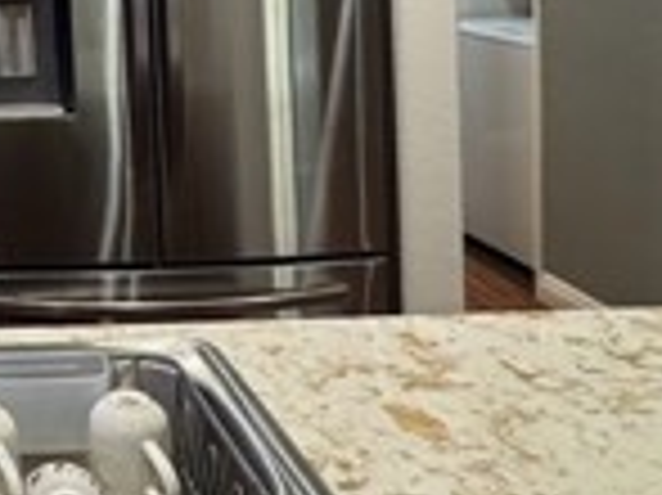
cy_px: 18
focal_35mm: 61
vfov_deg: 23.2
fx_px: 1166
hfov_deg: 25.6
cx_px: -270
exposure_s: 1/60
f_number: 2.2
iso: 200
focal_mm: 2.22
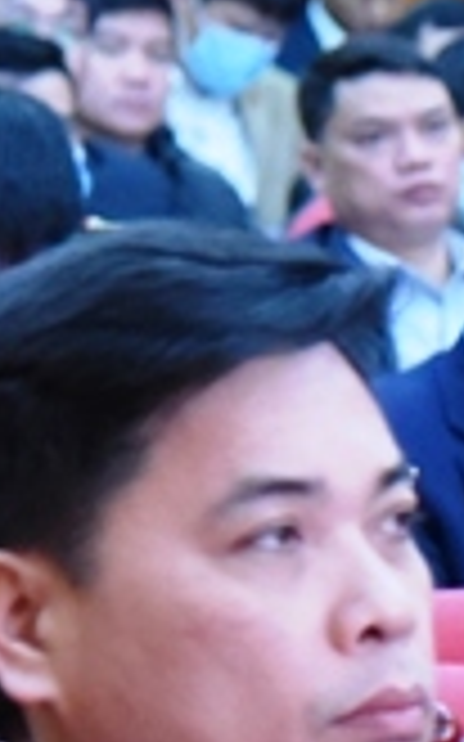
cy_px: 672
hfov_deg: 2.9
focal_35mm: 443
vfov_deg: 4.7
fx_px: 8971
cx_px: 1757
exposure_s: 1/80
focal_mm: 70
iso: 5600
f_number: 4
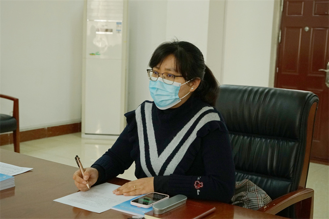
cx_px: 164
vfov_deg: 26.5
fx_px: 466
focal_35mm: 51
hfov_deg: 38.9
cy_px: 110
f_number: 5
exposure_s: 1/125
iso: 2500
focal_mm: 51
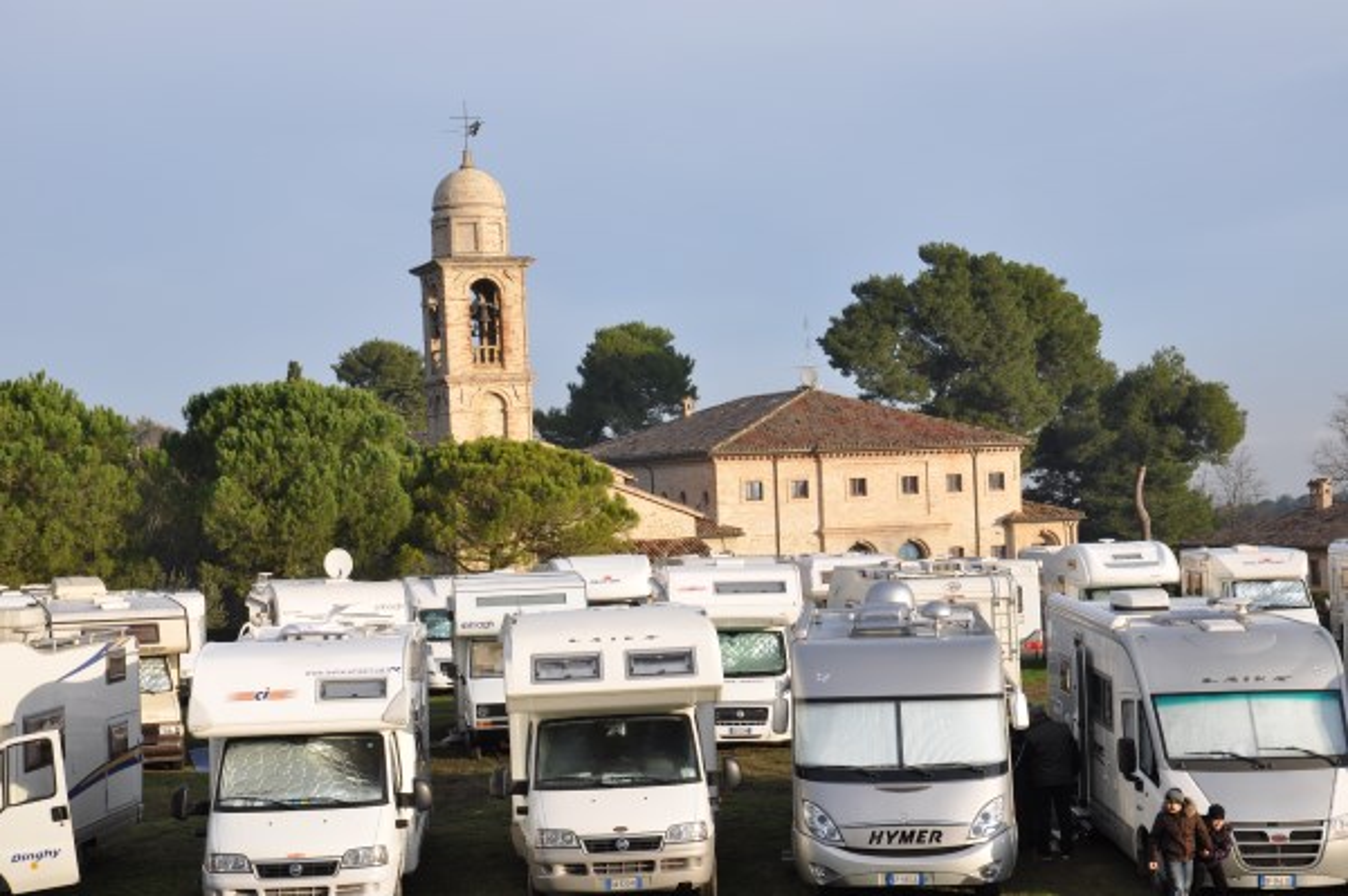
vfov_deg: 21.5
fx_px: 2357
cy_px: 448
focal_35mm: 63
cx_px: 674
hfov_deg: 31.9
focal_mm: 42
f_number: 9
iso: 200
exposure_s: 1/320
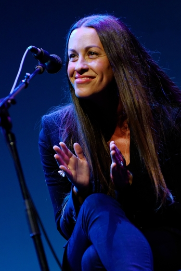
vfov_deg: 6.9
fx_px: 2262
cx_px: 90
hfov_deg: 4.6
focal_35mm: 300
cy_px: 136
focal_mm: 200
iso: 3200
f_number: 3.5
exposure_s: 1/640
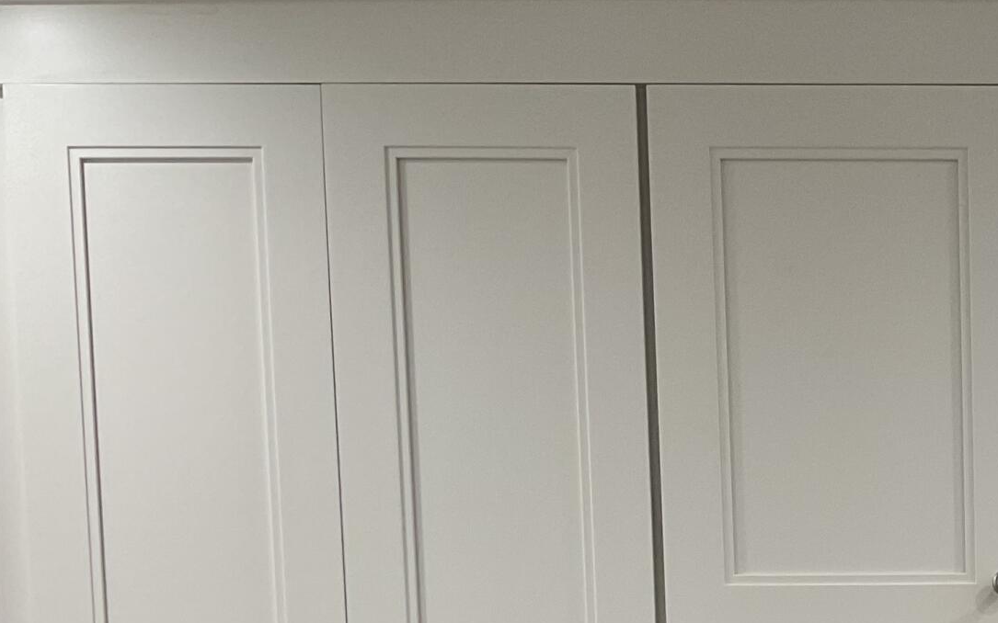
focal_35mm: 85
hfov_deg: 23.1
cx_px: 1066
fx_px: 2312
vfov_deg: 14.2
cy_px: 986
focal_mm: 3
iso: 32
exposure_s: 1/60
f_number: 1.8
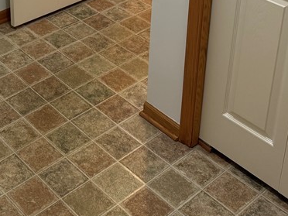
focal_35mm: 66
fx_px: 549
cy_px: -71
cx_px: 36
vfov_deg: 20.2
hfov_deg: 28.4
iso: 160
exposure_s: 1/120
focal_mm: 6.76
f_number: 1.78
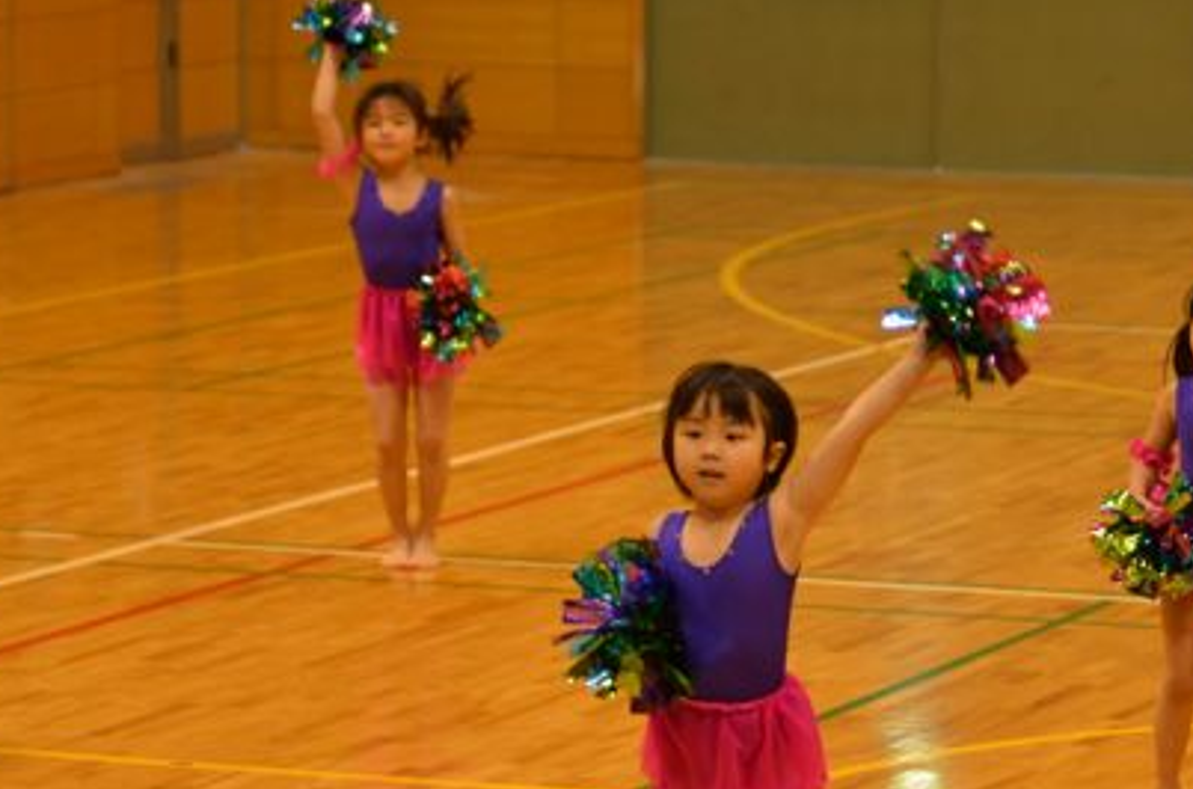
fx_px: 6315
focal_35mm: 191
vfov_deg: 7.1
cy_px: 546
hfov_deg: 10.8
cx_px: 715
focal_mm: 80
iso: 1250
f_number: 2.8
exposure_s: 1/160
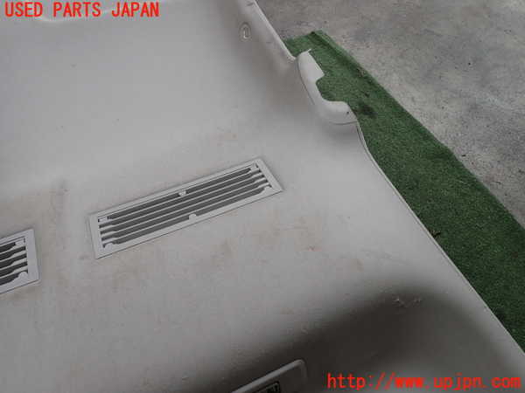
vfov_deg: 54.9
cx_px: 262
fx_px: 379
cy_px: 196
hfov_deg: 69.4
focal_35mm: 25
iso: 100
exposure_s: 1/250
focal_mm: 4.5
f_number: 2.8
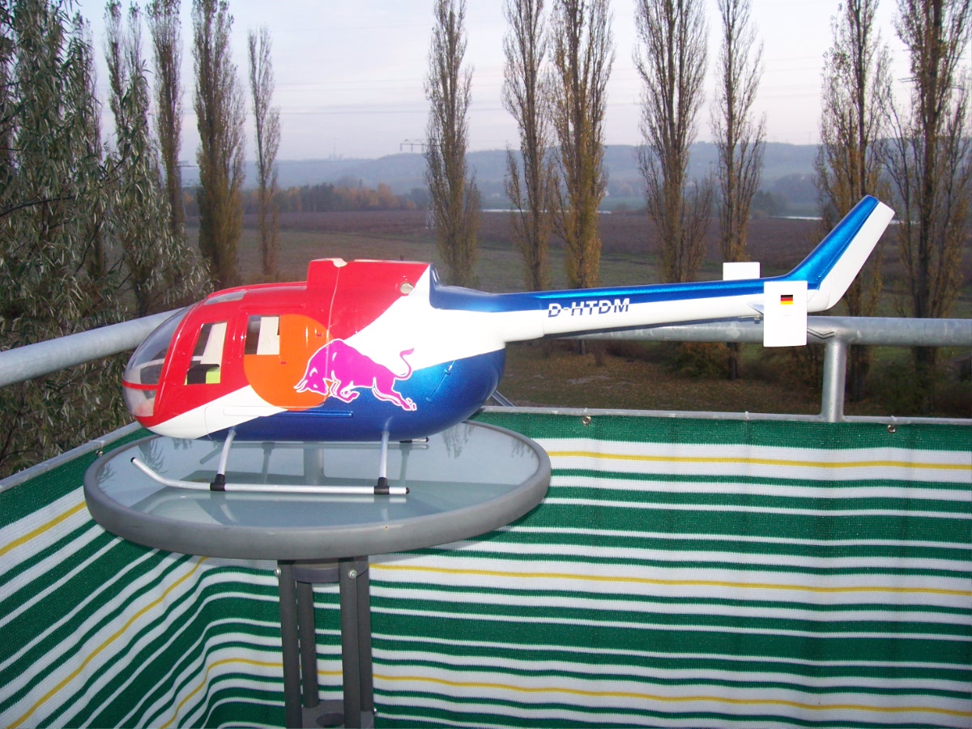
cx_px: 486
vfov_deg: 41.8
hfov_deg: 54.0
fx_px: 955
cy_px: 364
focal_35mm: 34
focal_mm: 5.6
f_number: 2.7
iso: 80
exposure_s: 1/60
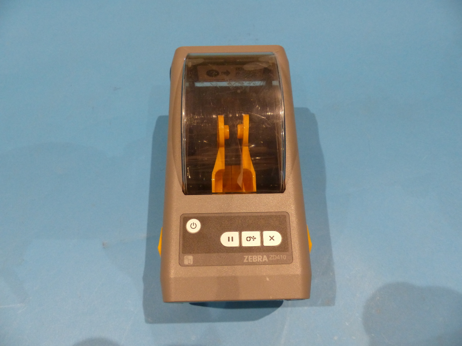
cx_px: 231
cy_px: 173
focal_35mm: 25
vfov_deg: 54.9
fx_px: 334
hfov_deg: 69.4
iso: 400
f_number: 2.8
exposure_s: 1/50
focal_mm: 4.5
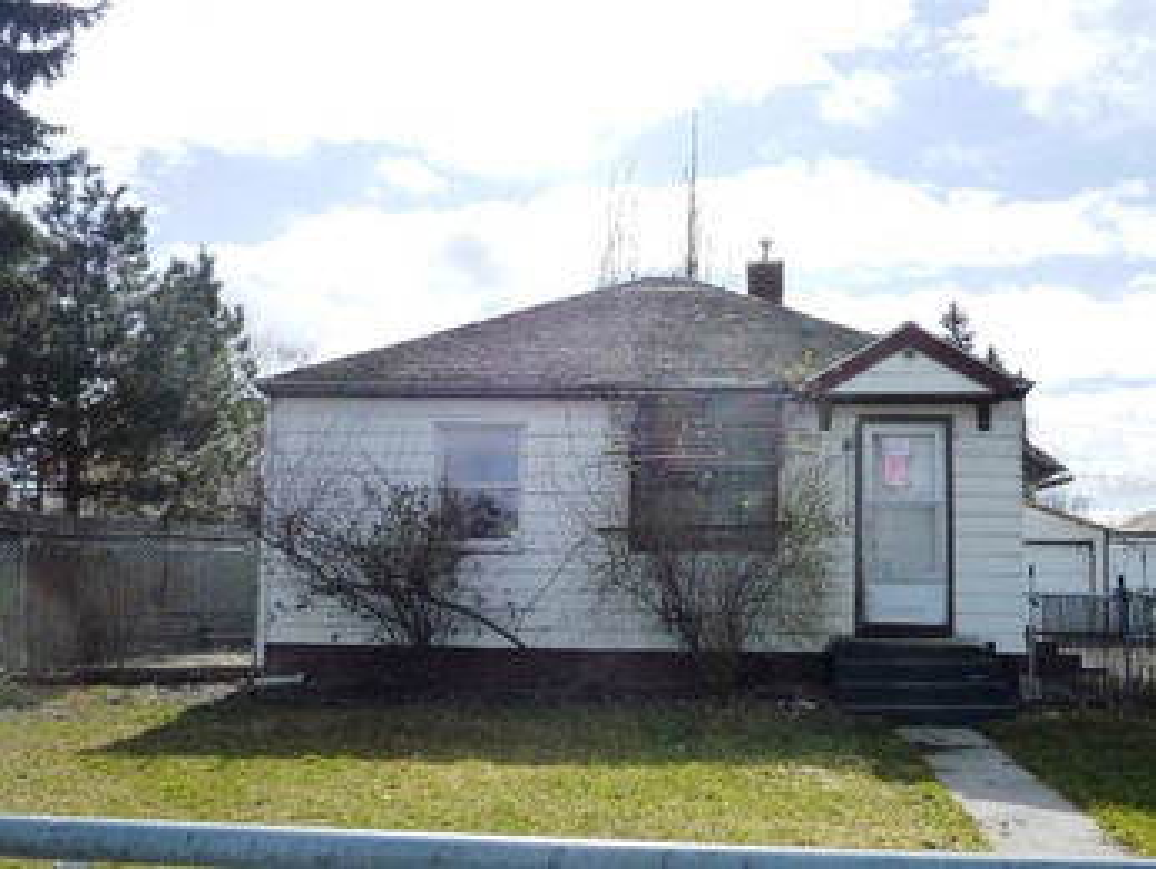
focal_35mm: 29
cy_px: 434
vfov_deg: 48.3
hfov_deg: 61.6
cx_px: 578
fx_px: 969
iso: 125
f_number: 4.5
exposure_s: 1/640
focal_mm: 5.2
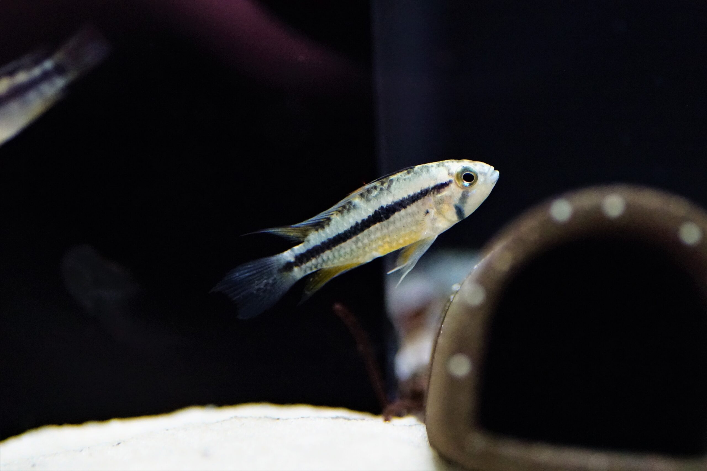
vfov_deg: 10.2
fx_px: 2651
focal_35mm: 135
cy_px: 236
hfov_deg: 15.2
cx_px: 354
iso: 12800
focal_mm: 90
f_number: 2.8
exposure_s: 1/500
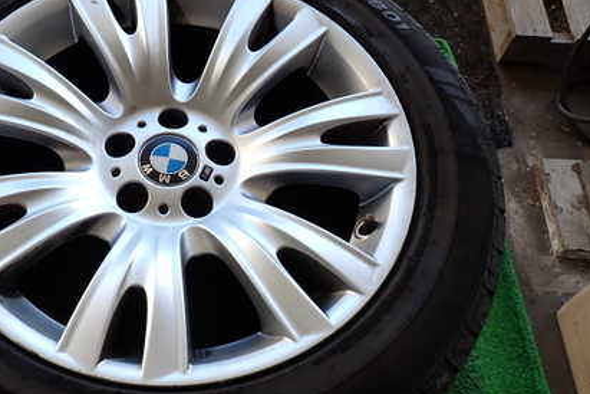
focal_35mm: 38
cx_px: 177
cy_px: 217
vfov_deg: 35.0
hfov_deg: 49.4
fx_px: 623
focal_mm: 4.5
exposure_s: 1/125
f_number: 2.8
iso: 100
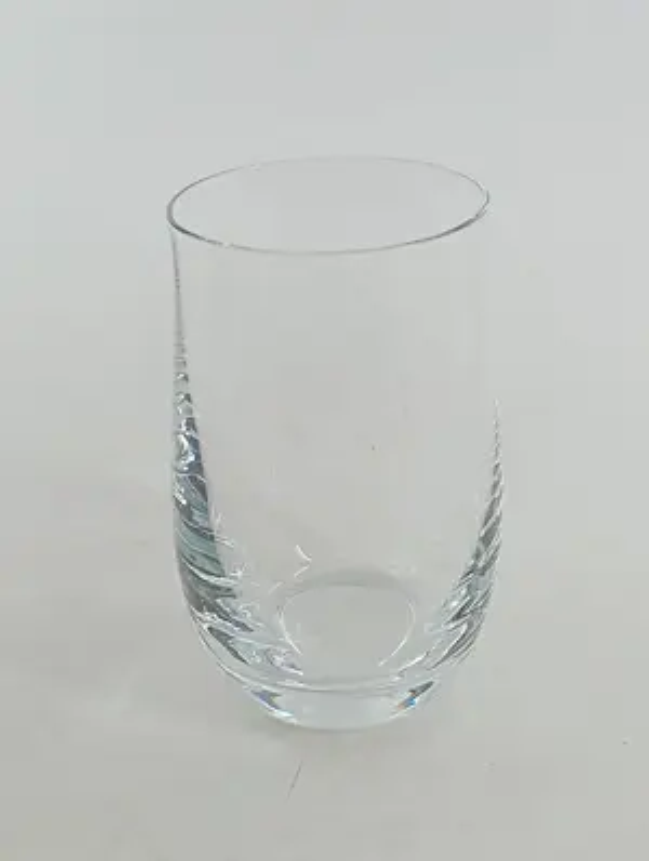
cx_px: 324
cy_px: 430
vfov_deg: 63.4
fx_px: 698
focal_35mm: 28
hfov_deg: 49.9
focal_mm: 4.22
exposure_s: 1/100
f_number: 1.8
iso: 57
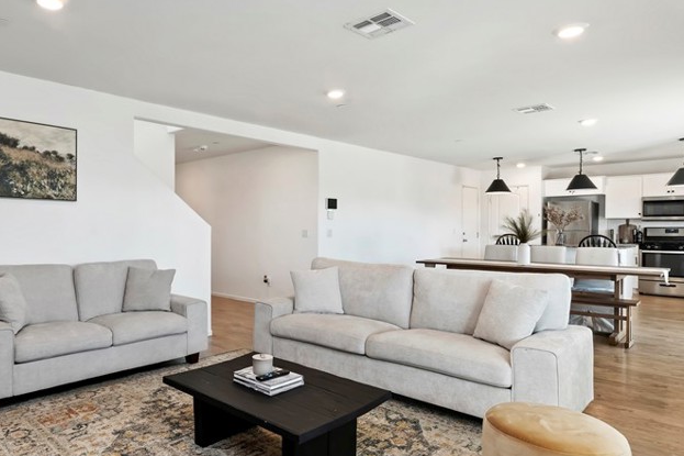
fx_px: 437
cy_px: 231
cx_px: 246
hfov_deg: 74.5
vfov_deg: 55.1
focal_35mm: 23
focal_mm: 14
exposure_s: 1/10
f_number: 10
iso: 500
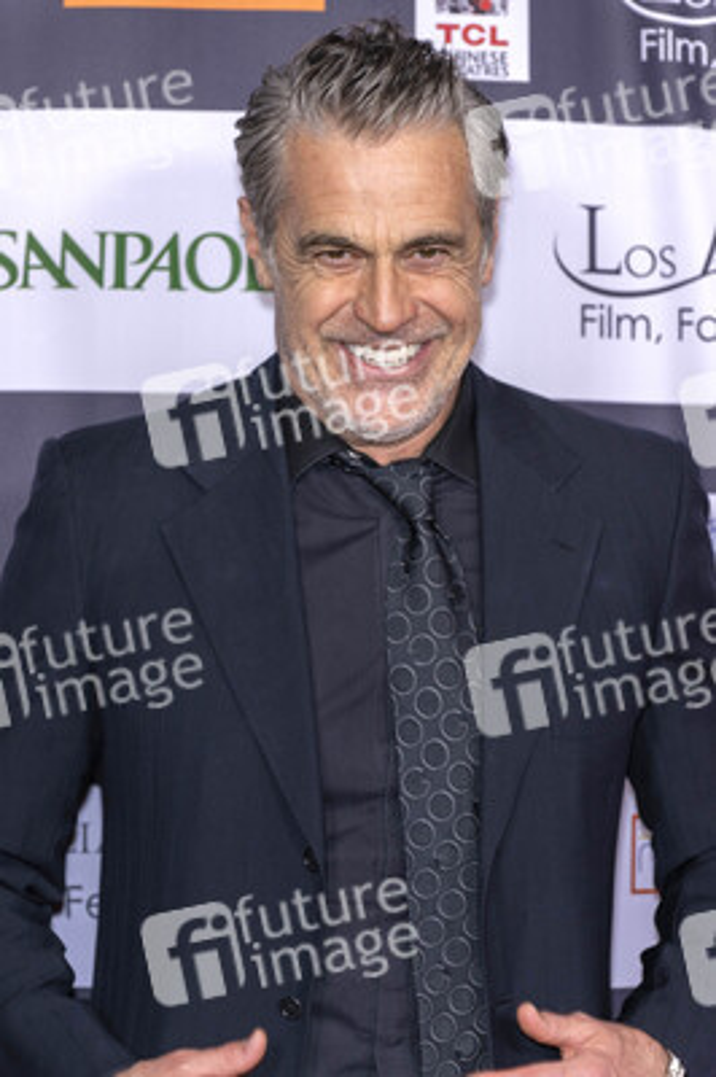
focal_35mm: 101
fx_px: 3018
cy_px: 538
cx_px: 358
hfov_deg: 13.5
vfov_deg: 20.2
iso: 800
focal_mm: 101
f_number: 5.6
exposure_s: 1/200
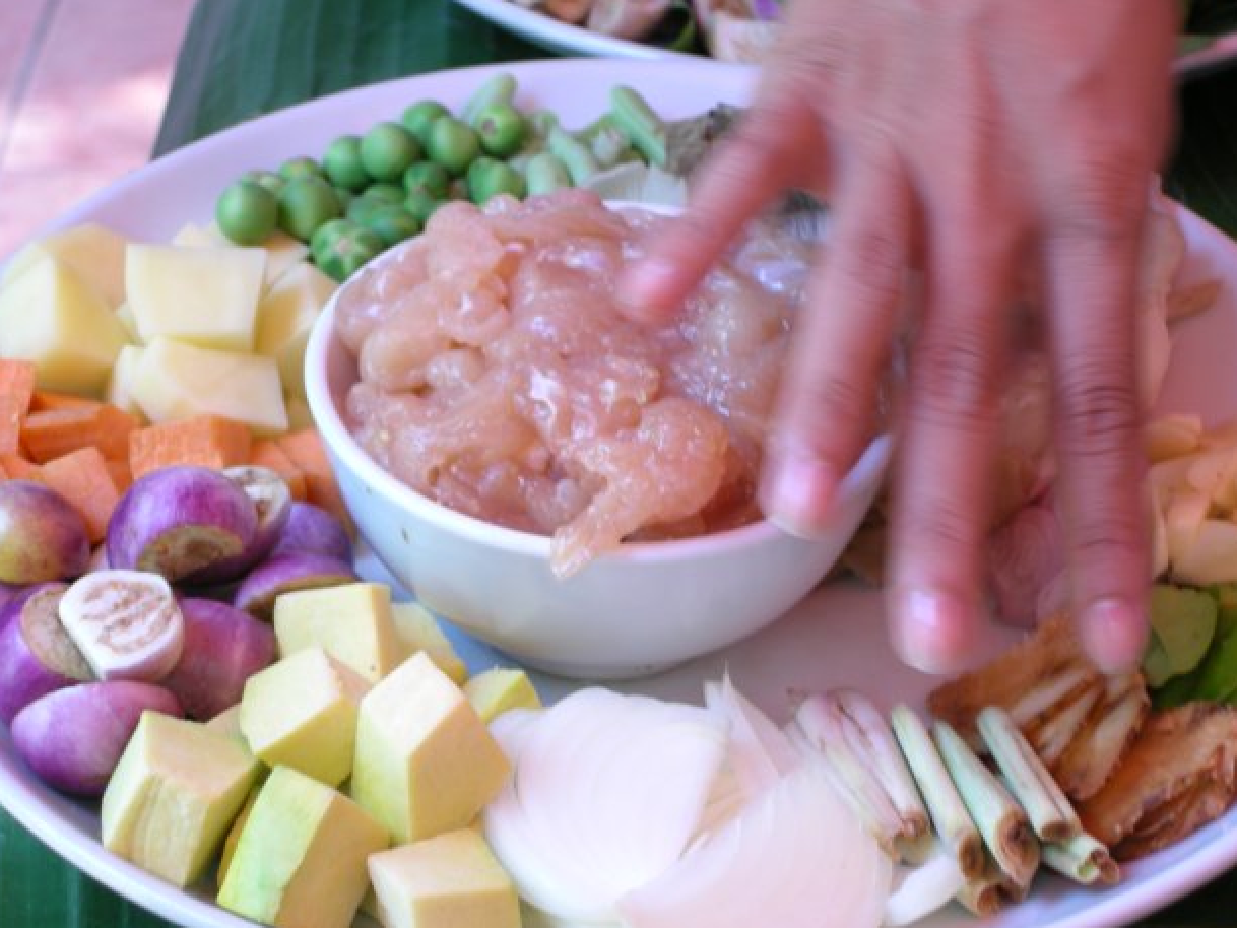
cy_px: 479
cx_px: 632
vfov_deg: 12.1
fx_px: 4396
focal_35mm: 123
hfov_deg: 16.0
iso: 64
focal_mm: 24.5
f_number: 5.1
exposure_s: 1/11.8
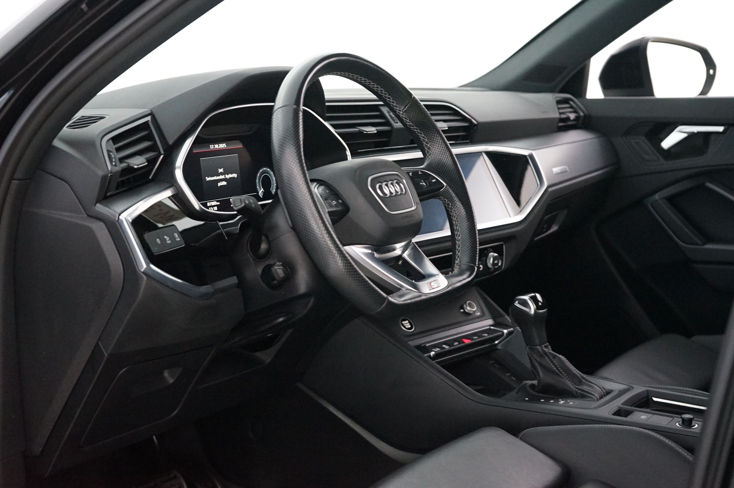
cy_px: 244
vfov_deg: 22.6
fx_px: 1222
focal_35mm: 60
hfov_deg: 33.4
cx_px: 367
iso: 6400
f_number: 5
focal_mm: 60
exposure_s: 1/25
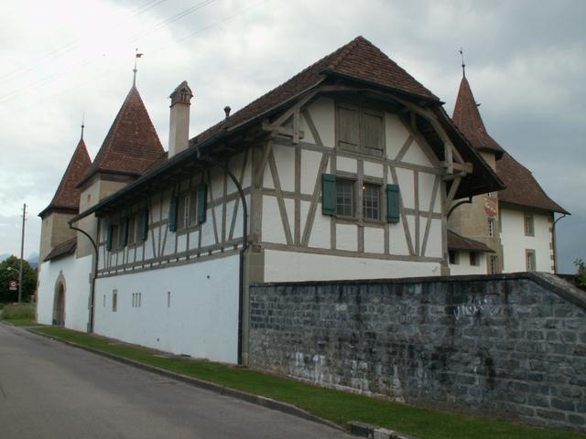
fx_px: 593
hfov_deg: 52.6
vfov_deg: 40.7
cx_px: 293
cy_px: 220
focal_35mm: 35
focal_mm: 5.86
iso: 50
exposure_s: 1/50
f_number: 3.5
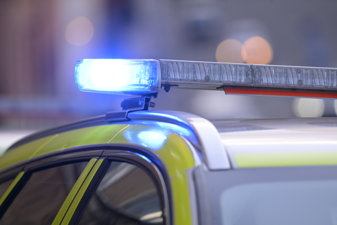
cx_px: 168
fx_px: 3744
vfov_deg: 3.4
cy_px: 112
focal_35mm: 400
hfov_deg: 5.2
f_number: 7.1
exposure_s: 1/640
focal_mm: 400
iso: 2000
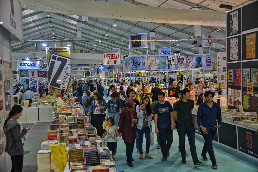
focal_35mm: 42
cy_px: 86
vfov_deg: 31.9
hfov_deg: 46.4
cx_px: 129
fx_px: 301
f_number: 4
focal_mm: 42
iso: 500
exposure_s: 1/60
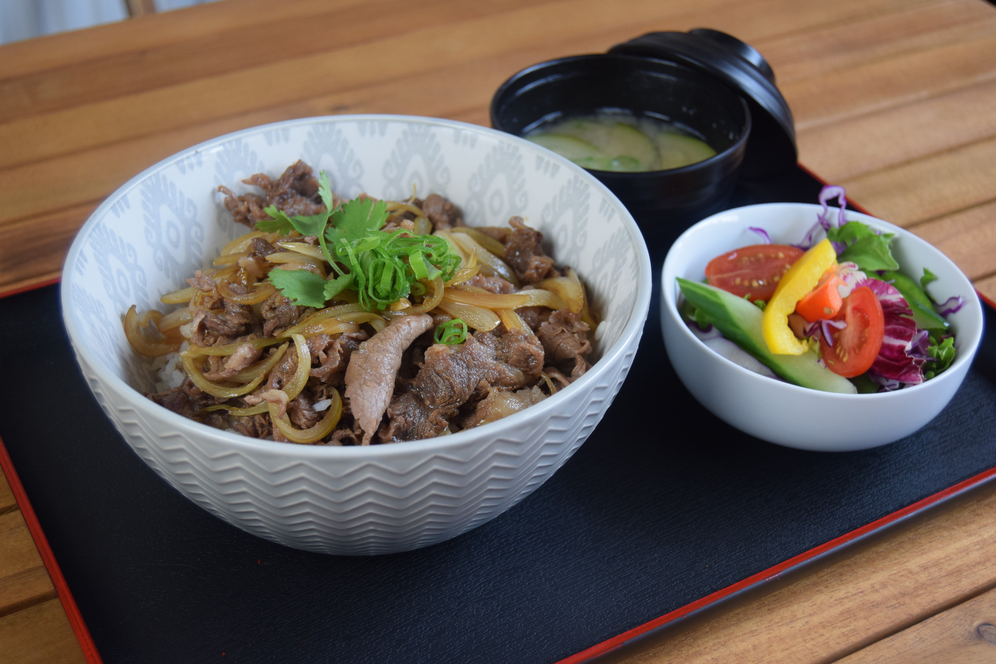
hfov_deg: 37.9
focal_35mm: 52
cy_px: 332
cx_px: 498
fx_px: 1452
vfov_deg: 25.8
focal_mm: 35
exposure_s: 1/60
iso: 720
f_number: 4.5
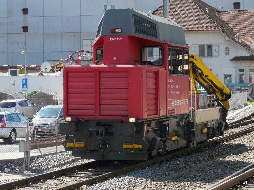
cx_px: 127
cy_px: 95
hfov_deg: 19.8
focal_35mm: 99
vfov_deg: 14.9
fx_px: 726
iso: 125
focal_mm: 16.2
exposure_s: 1/200
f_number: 5.6
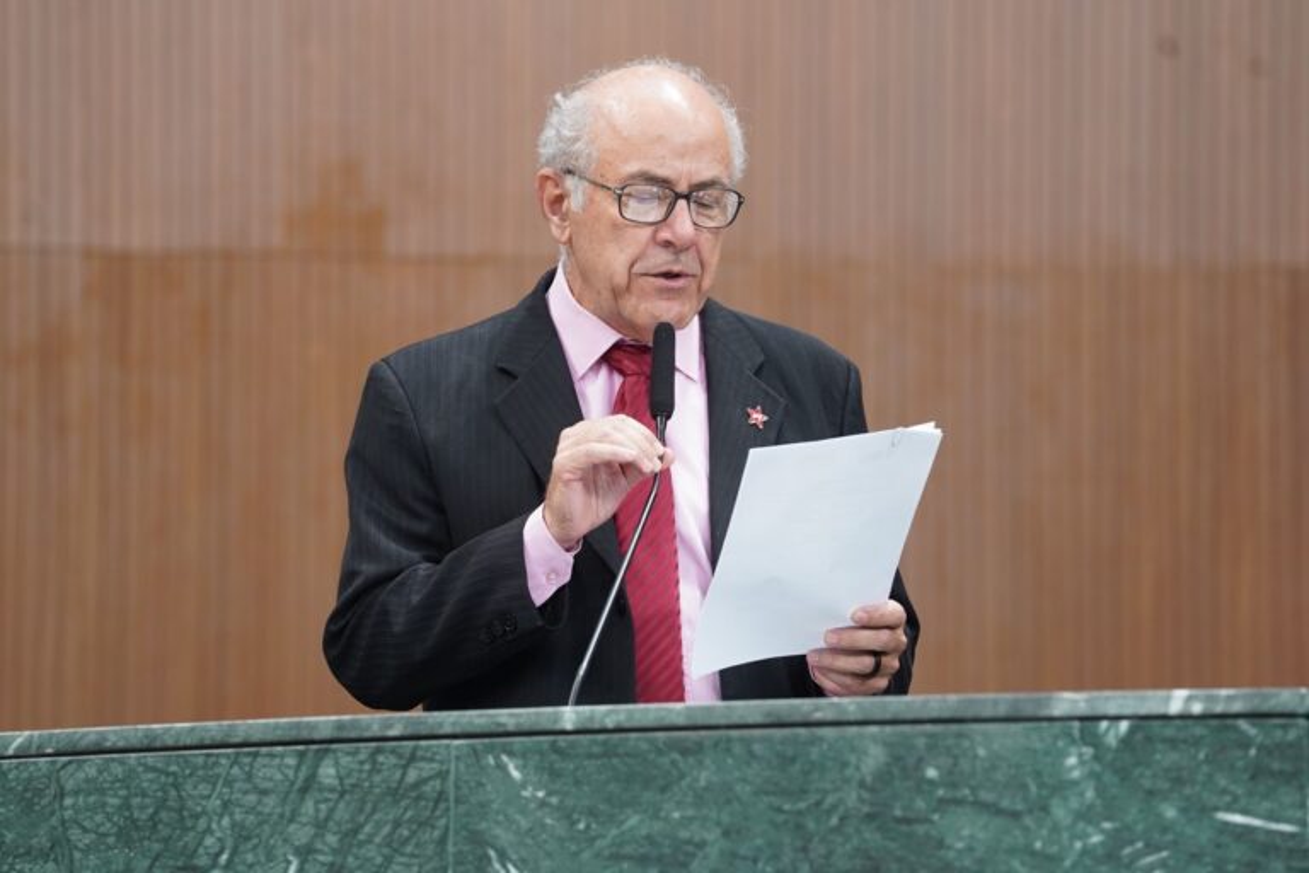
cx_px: 654
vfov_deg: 6.9
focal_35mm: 200
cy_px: 436
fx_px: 7272
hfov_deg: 10.3
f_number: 4.5
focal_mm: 200
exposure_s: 1/160
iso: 2000
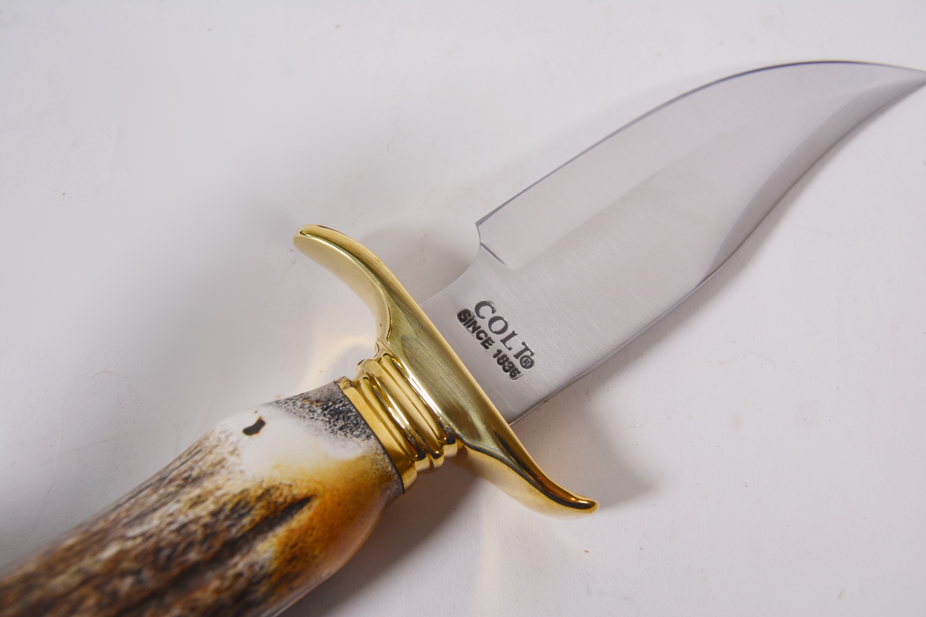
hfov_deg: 55.1
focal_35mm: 34
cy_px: 308
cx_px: 463
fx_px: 887
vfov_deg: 38.4
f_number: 5.6
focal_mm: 23
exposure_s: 1/125
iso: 220
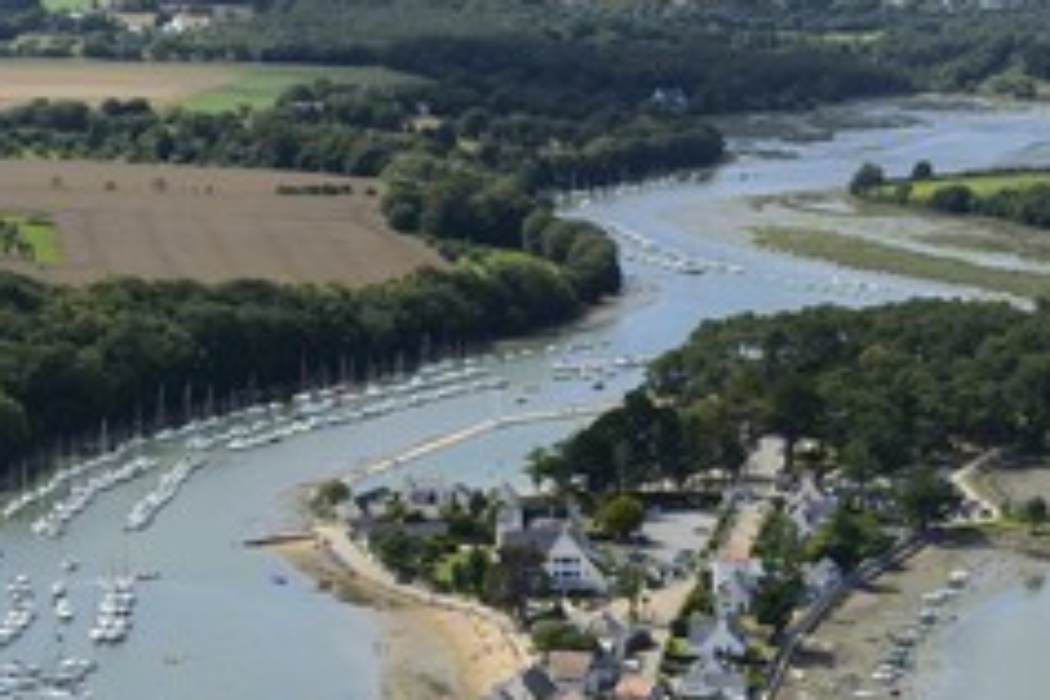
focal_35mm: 110
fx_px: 3208
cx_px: 873
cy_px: 536
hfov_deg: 18.4
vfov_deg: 12.4
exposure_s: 1/1000
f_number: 7.1
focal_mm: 62
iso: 400
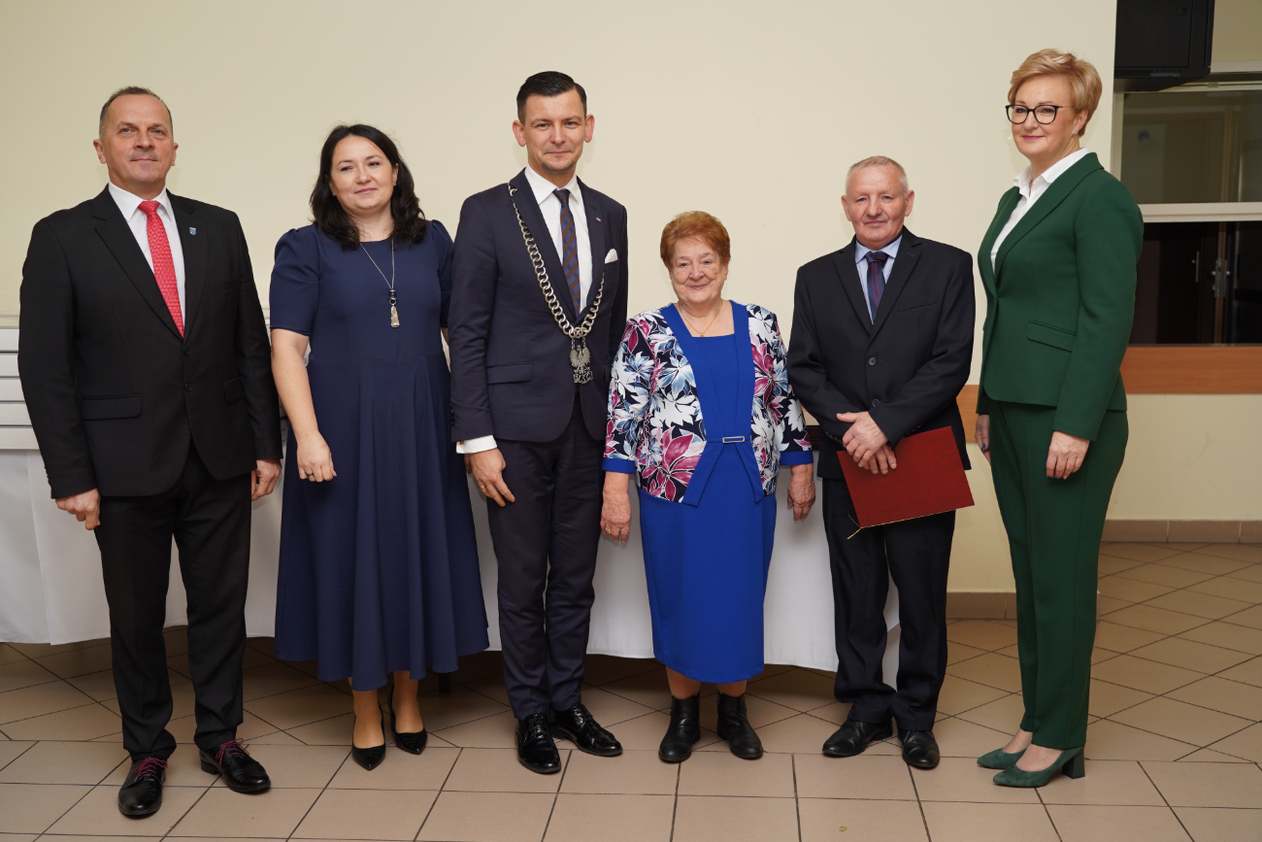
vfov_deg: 34.2
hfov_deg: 49.5
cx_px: 631
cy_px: 421
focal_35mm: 39
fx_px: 1367
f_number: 4
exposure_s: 1/100
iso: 250
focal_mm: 39
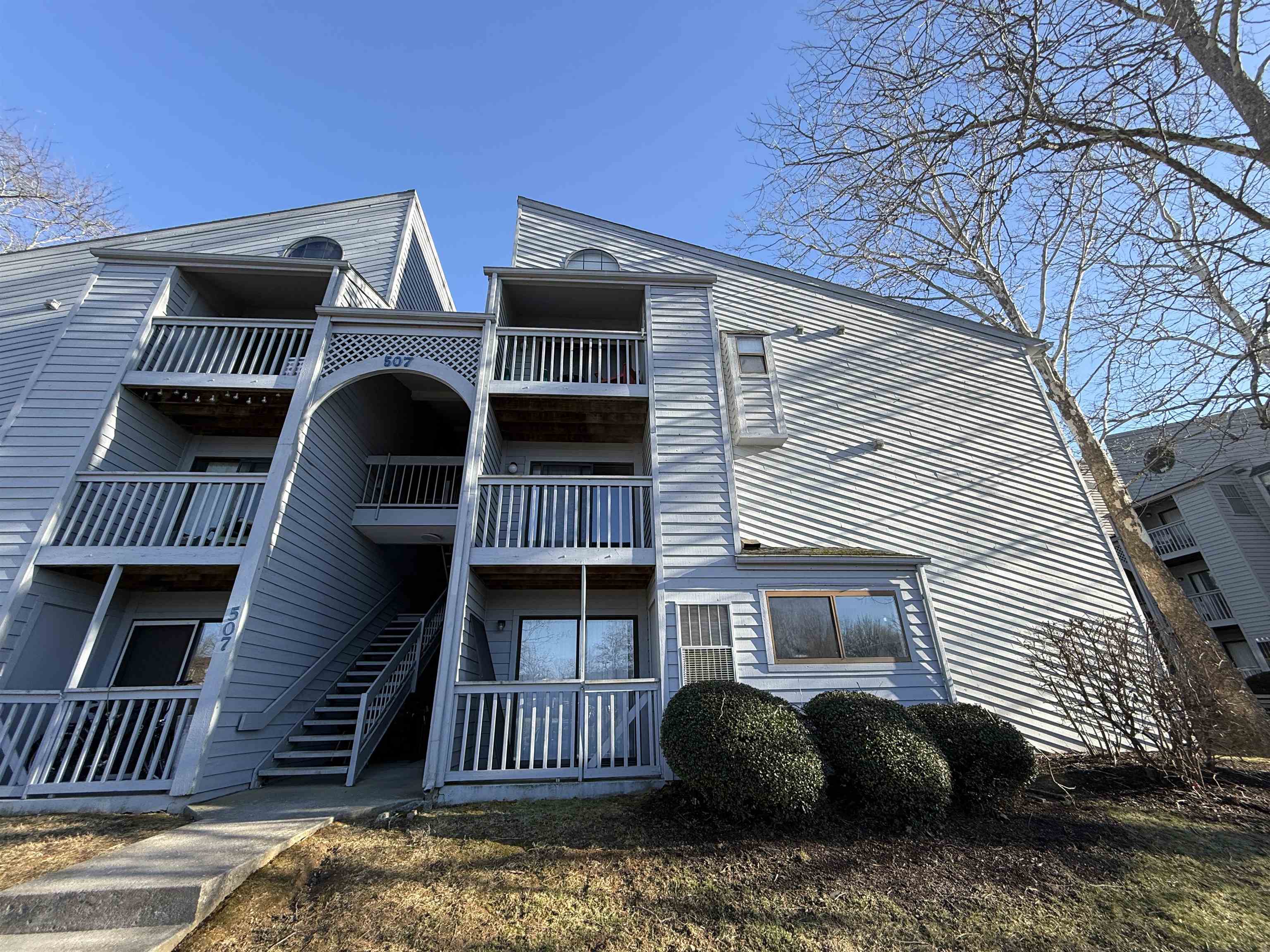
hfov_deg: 102.1
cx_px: 635
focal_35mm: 14
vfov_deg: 85.7
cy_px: 476
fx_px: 514
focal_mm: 2.22
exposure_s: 1/458
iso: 50
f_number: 2.2
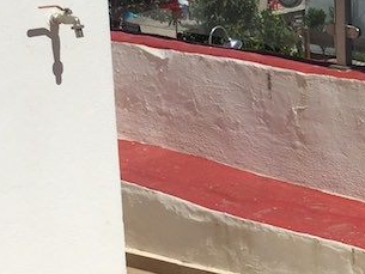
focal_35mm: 114
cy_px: 200
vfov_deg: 13.0
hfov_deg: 15.8
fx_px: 1203
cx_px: 561
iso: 32
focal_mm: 4.15
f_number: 2.2
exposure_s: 1/5650
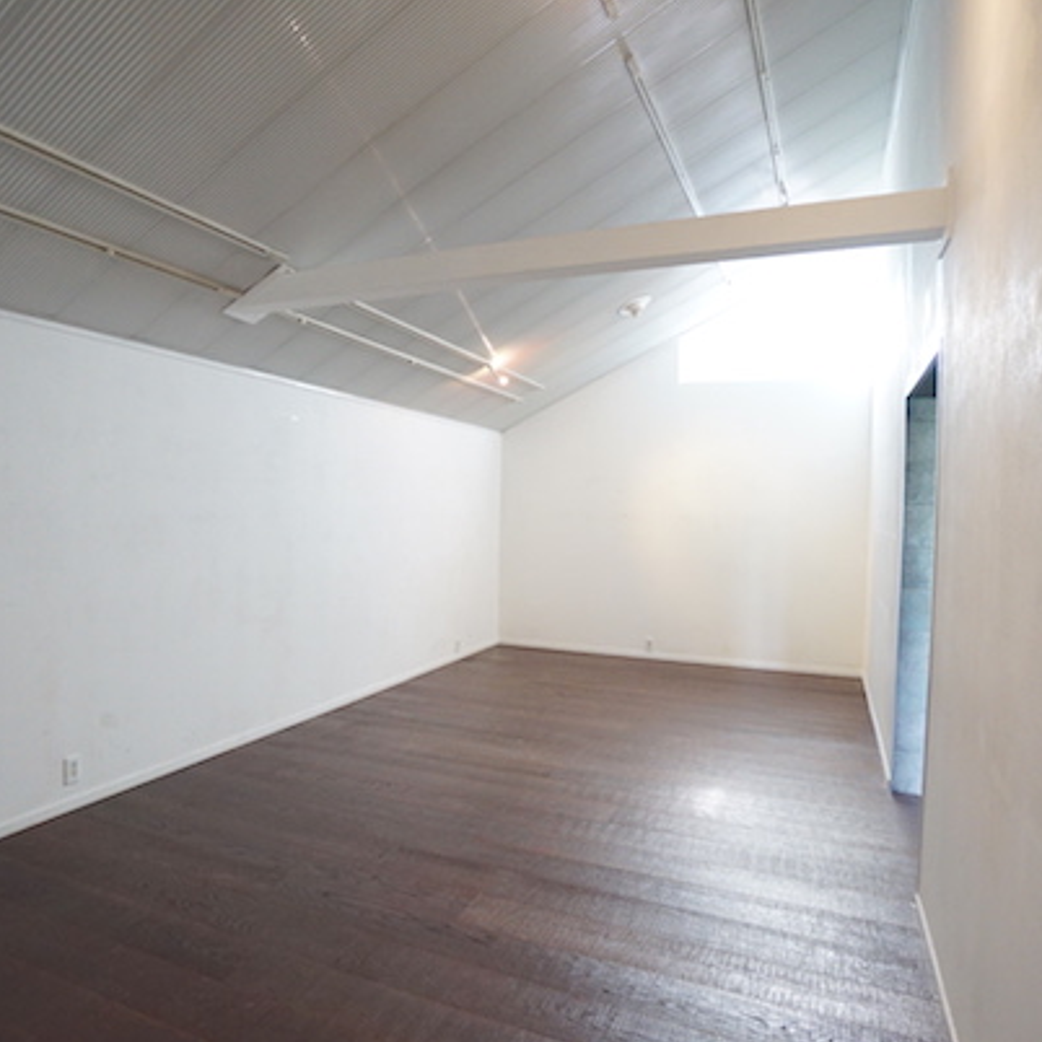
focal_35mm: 20
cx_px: 511
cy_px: 537
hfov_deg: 74.8
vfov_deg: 74.8
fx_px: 681
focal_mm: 10
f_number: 4
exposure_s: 1/60
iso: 1250
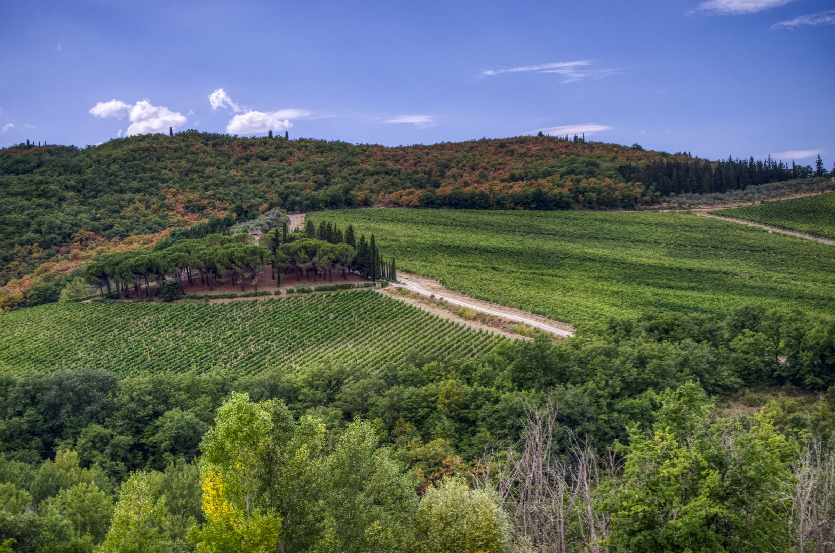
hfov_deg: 26.0
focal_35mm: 78
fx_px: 1806
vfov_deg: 17.4
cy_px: 276
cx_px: 418
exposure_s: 1/60
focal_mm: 52
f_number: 7.1
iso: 125
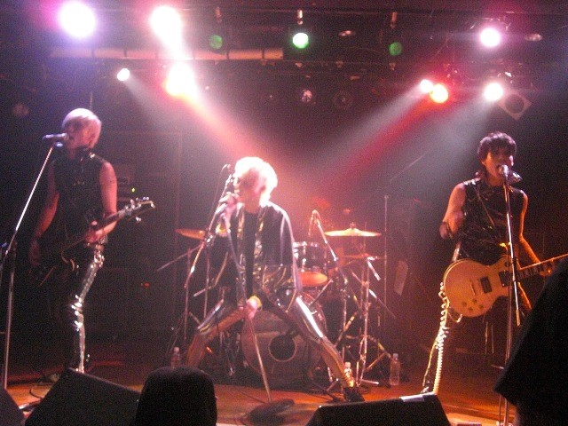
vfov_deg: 36.8
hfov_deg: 47.9
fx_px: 640
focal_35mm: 39
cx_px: 284
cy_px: 213
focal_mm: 6.9
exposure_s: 1/50
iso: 800
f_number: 3
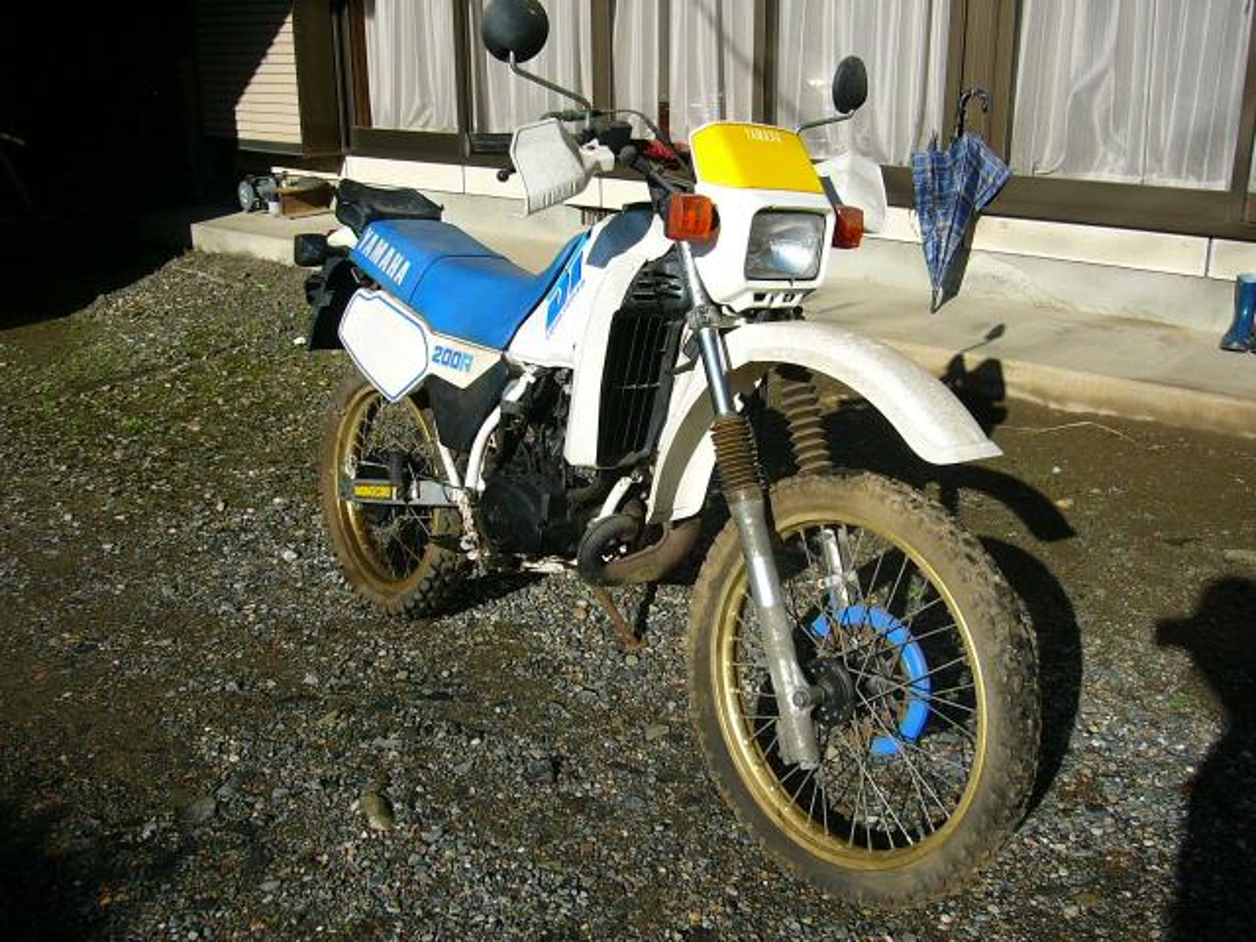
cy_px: 471
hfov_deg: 52.6
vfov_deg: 40.7
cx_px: 628
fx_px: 1270
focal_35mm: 35
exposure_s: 1/160
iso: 50
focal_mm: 5.8
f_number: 8
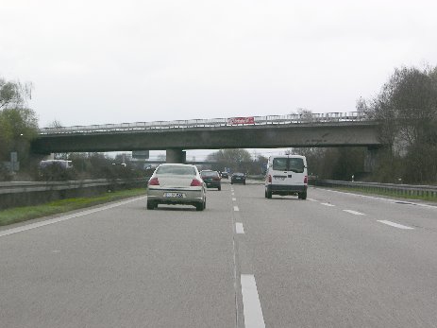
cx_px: 186
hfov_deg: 16.7
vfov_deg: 12.5
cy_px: 124
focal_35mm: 118
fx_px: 1489
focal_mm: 23.7
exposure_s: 1/126
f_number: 5
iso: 50
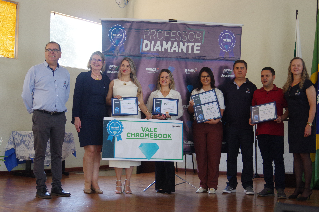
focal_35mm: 54
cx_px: 160
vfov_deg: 25.0
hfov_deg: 36.9
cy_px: 106
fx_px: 478
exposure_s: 1/60
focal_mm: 36
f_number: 4.5
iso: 1000
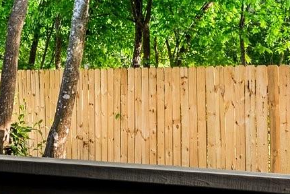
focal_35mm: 76
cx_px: -116
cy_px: 91
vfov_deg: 18.0
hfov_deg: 22.8
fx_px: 613
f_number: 8
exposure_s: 1/4
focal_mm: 16
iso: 100
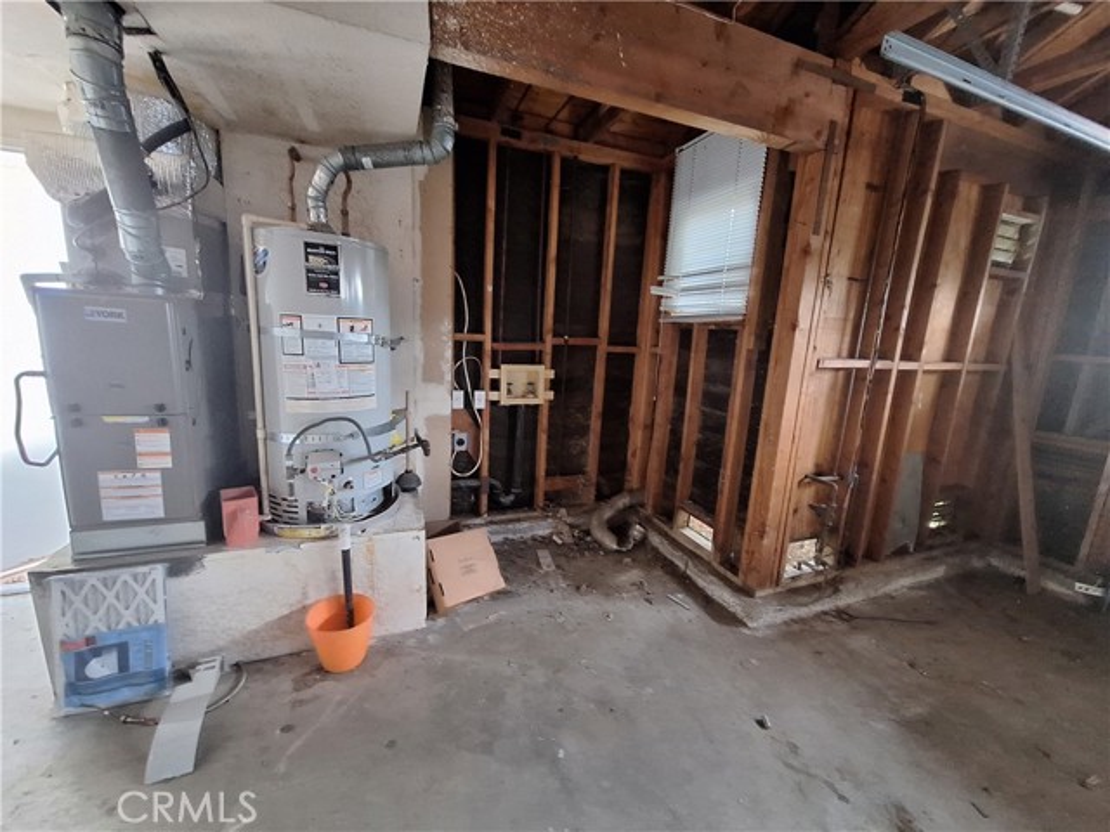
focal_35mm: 13
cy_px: 416
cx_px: 555
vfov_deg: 89.9
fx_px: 417
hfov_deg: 106.2
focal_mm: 1.74
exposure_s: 1/24
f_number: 2.2
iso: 400
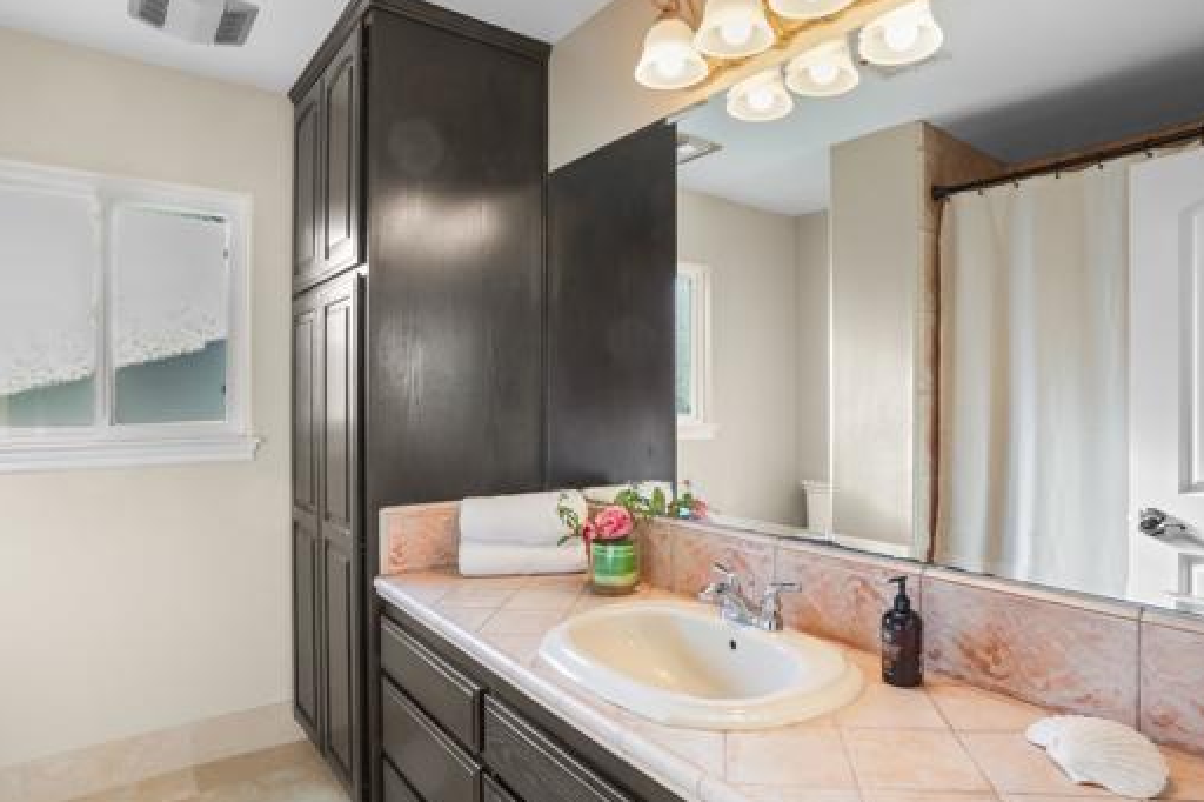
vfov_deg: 61.9
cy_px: 417
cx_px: 633
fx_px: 669
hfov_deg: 83.9
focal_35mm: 20
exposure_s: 1/250
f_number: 11
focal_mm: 16
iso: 800
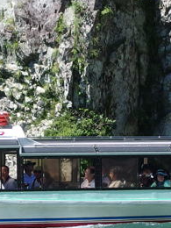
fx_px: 1713
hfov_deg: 5.7
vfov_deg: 7.6
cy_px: 257
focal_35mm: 260
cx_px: 88
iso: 100
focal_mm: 14.1
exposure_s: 1/500
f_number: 3.5
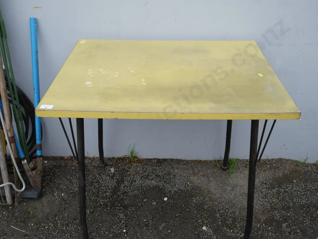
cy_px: 120
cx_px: 159
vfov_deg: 39.7
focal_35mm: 36
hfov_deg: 51.3
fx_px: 331
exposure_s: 1/125
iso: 200
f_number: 5
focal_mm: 18
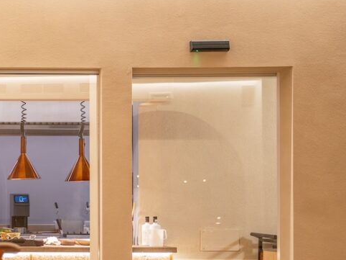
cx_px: -19
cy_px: 262
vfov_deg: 15.4
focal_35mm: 94
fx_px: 940
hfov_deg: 20.1
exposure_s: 1/50
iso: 640
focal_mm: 42.5
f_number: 2.8
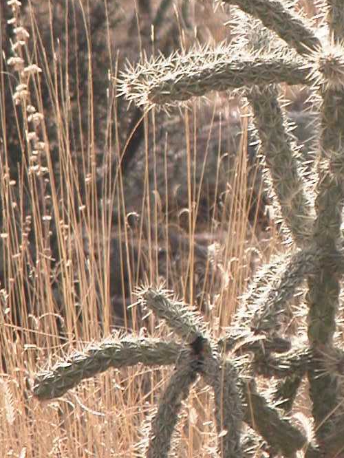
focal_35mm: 538
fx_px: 7124
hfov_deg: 2.8
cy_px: 305
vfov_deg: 3.7
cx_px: 325
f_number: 4.2
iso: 100
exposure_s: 1/118
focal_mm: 71.2
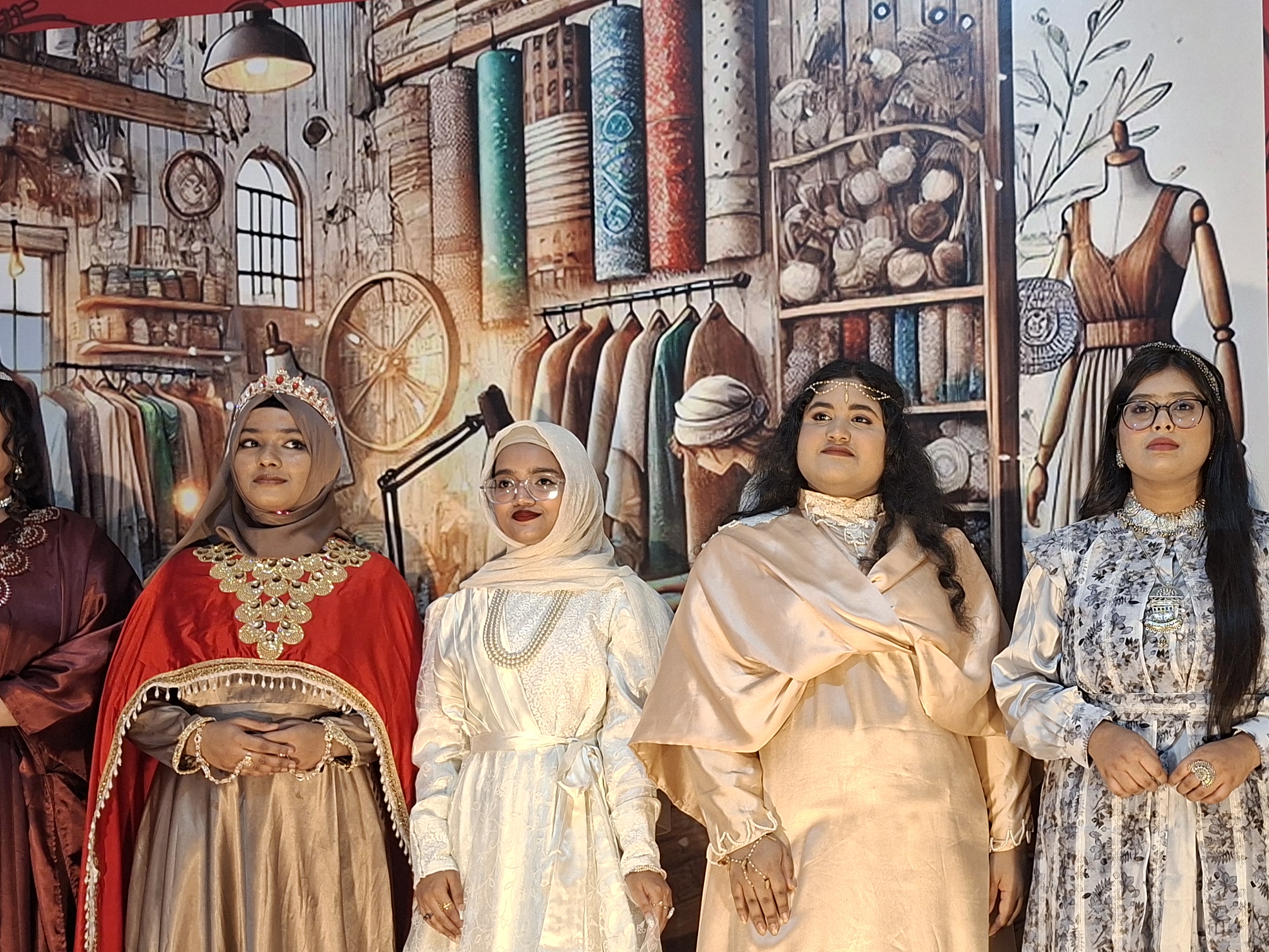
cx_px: 893
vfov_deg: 34.0
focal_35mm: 42
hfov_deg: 43.8
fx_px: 1540
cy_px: 656
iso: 200
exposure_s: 1/50
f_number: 1.8
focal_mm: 5.54
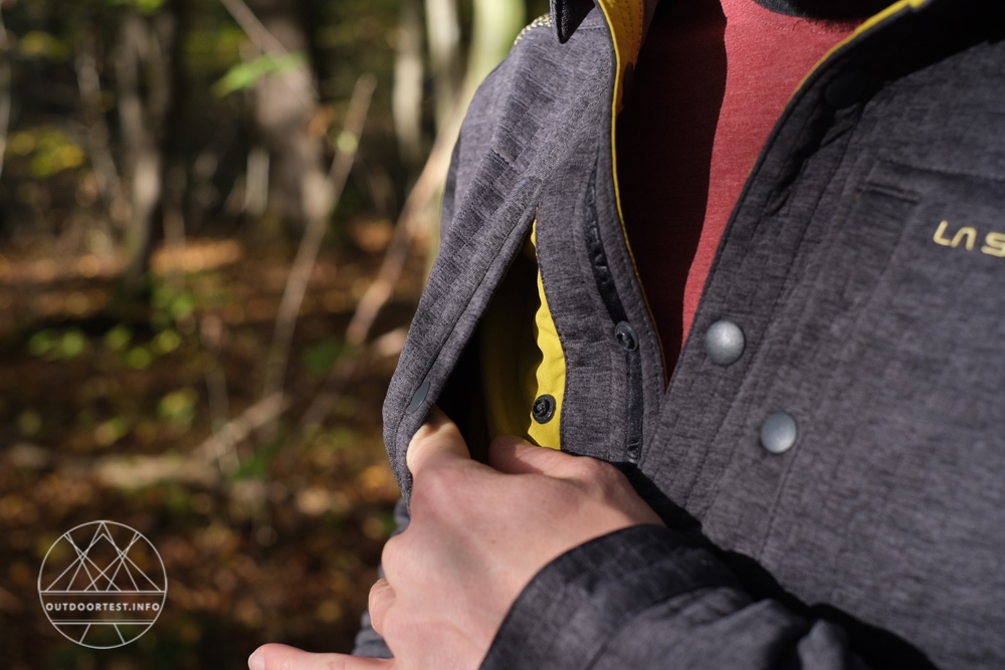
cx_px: 502
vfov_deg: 25.5
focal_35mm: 53
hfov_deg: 37.5
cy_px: 335
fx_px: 1480
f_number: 4
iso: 400
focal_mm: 35
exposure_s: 1/250
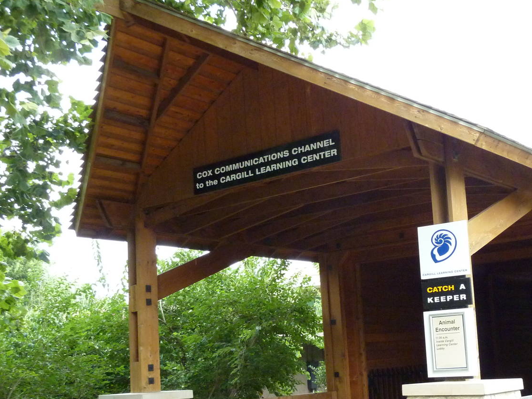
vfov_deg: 28.9
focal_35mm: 50
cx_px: 324
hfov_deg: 38.0
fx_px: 768
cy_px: 264
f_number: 3.5
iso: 400
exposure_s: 1/250
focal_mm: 5.7
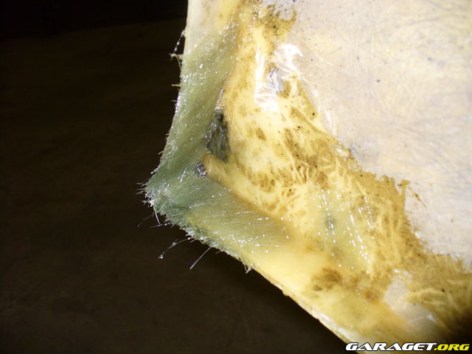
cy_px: 177
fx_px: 505
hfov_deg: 50.1
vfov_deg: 38.7
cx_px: 236
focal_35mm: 37
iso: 100
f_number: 2.8
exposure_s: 1/30
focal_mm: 6.1
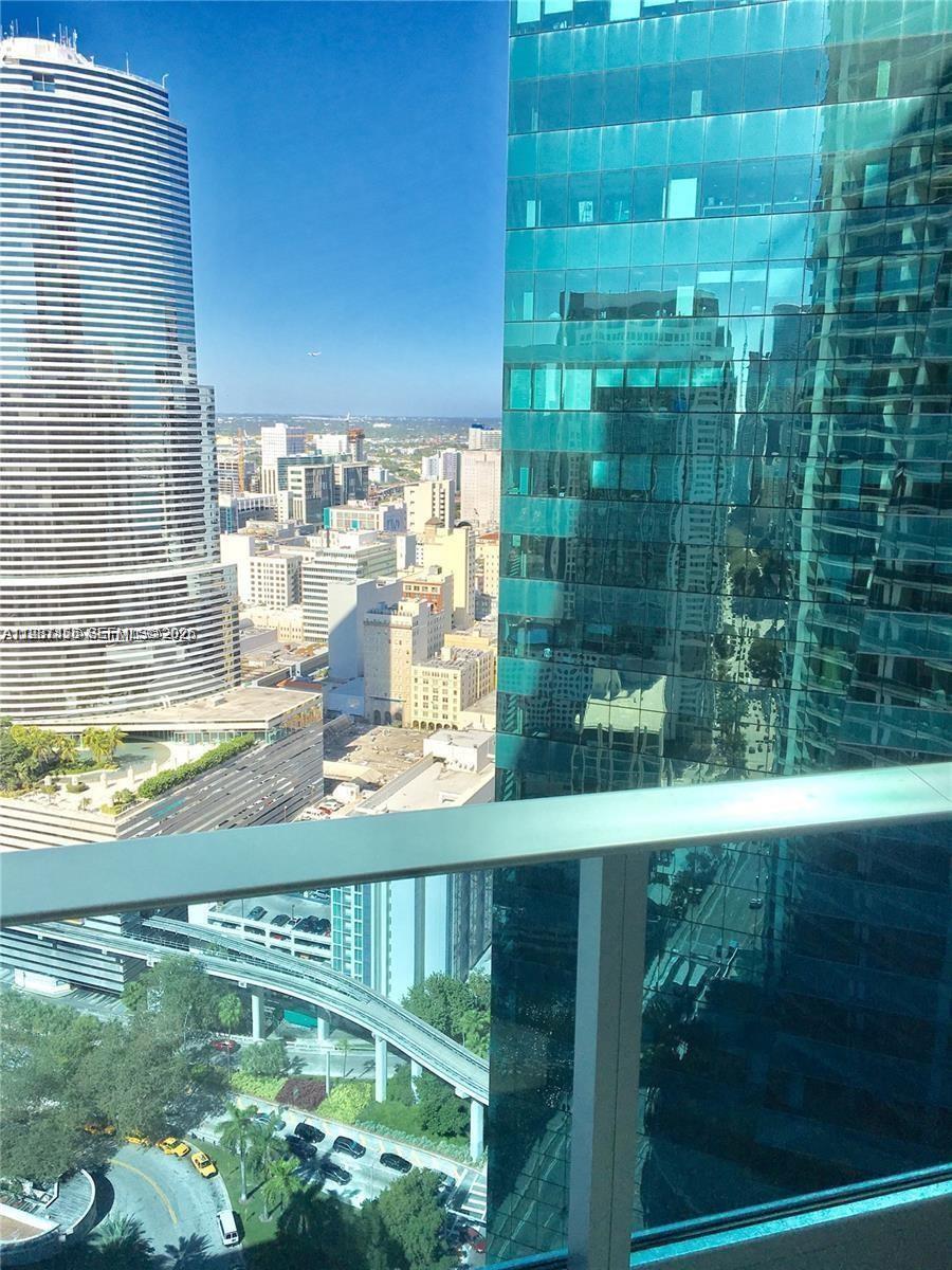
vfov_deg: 61.7
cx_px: 476
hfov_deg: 48.2
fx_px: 1063
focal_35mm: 29
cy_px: 635
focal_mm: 4.15
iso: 25
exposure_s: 1/2331
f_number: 2.2
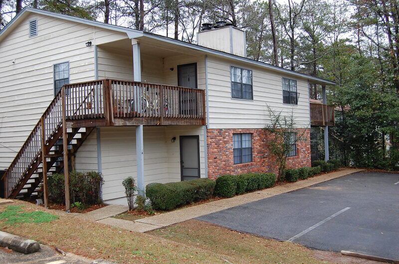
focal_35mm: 39
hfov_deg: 49.6
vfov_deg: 34.1
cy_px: 132
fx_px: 431
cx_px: 200
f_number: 5.6
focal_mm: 26
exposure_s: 1/125
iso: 360
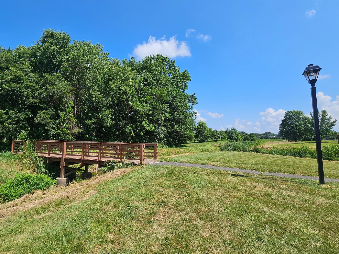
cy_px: 117
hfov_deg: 94.2
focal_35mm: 16
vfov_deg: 78.0
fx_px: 157
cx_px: 154
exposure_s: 1/2686
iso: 50
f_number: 2.2
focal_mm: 2.2
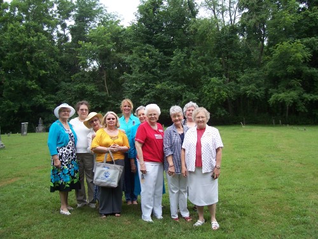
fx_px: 312
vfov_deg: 41.8
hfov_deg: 54.0
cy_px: 120
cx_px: 159
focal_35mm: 34
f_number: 2.7
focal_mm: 5.6
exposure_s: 1/350
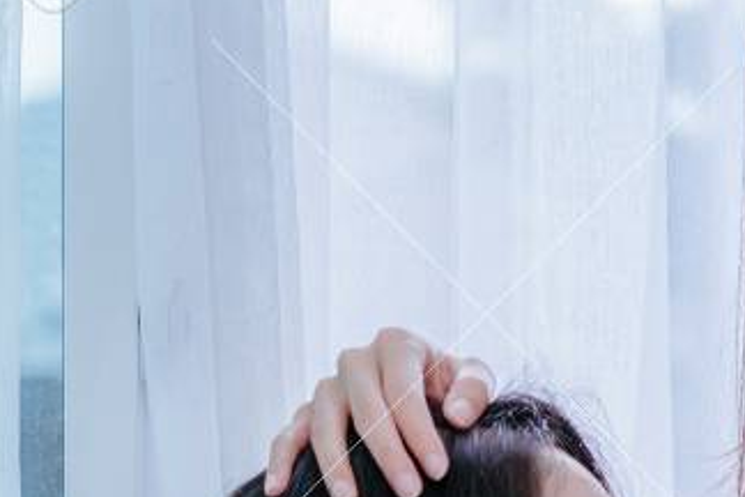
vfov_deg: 6.2
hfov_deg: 9.3
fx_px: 4573
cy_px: 640
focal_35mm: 221
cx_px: 485
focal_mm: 55
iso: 100
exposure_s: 1/320
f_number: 2.8
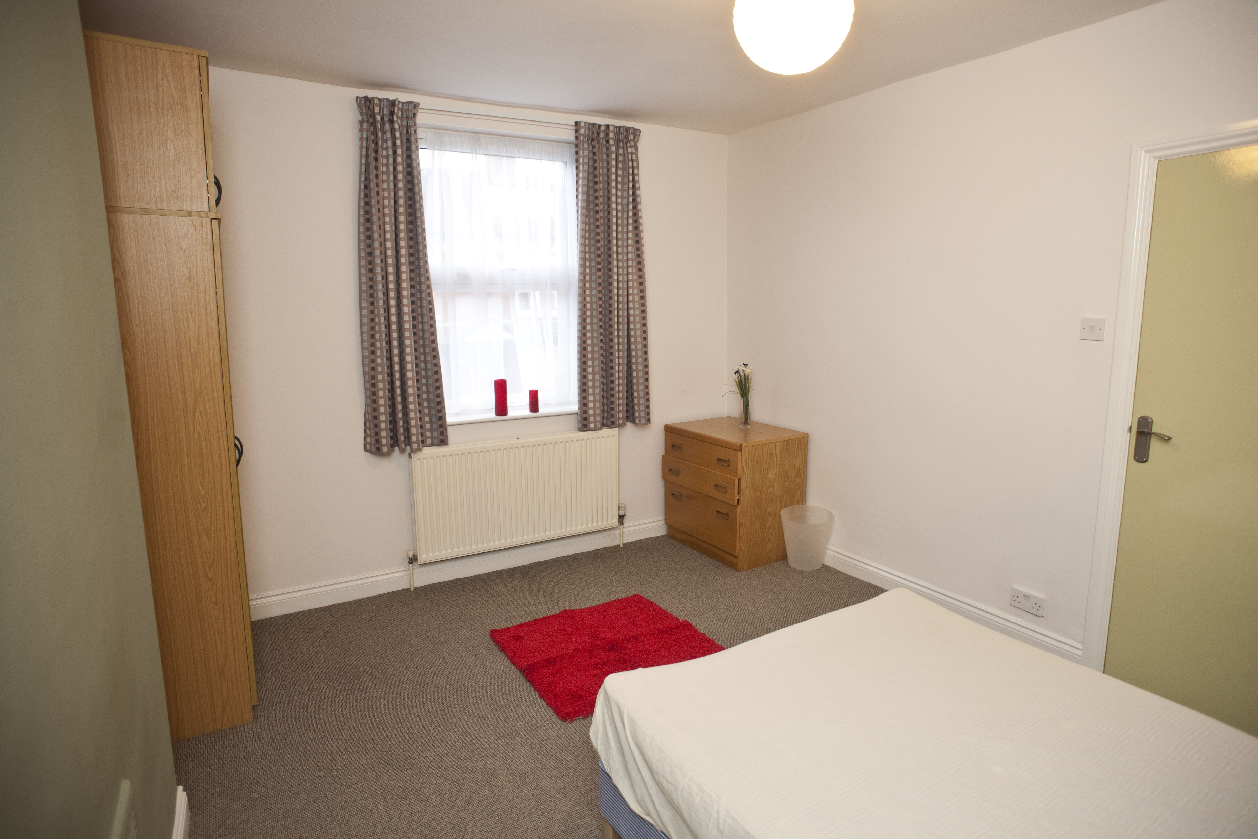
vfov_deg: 61.9
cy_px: 420
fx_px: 699
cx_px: 629
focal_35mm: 20
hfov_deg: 84.0
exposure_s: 1/40
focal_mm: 20
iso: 400
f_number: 4.5
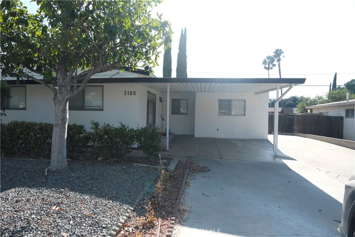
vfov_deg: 53.1
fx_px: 237
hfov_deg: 73.7
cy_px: 118
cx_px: 178
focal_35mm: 24
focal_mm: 16
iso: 2000
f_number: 4
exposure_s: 1/8000
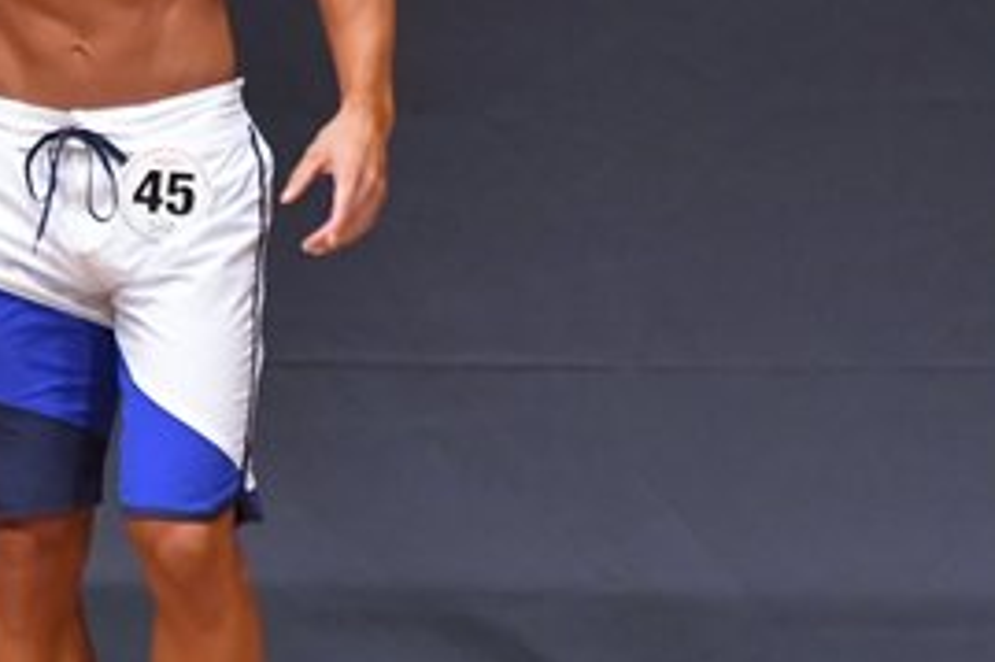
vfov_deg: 1.5
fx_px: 25080
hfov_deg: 2.3
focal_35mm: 908
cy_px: 211
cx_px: -65
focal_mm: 210
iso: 6400
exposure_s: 1/400
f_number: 5.6
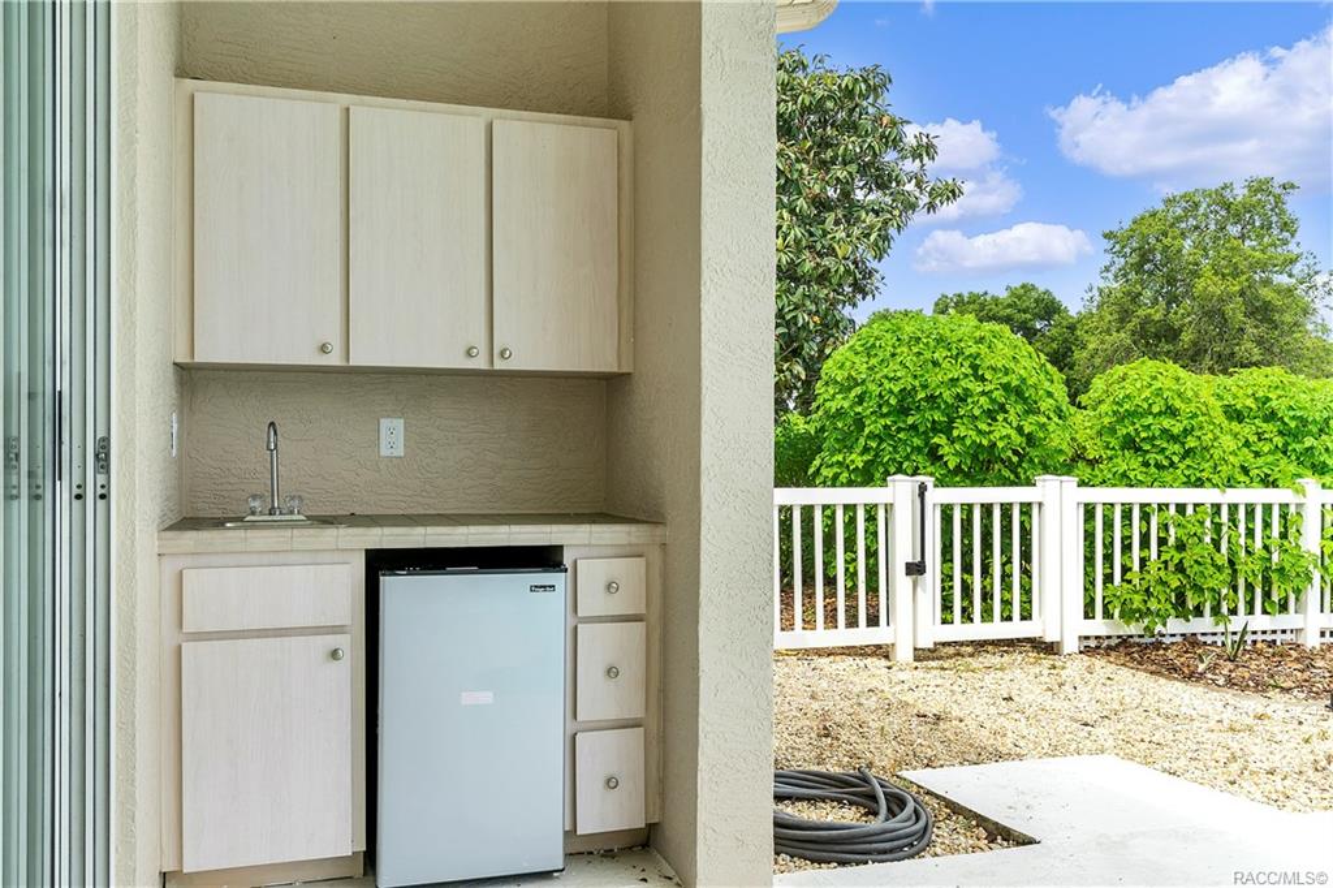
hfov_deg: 61.9
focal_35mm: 30
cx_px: 666
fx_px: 1110
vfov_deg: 43.6
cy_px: 444
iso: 100
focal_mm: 20
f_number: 8
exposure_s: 1/160
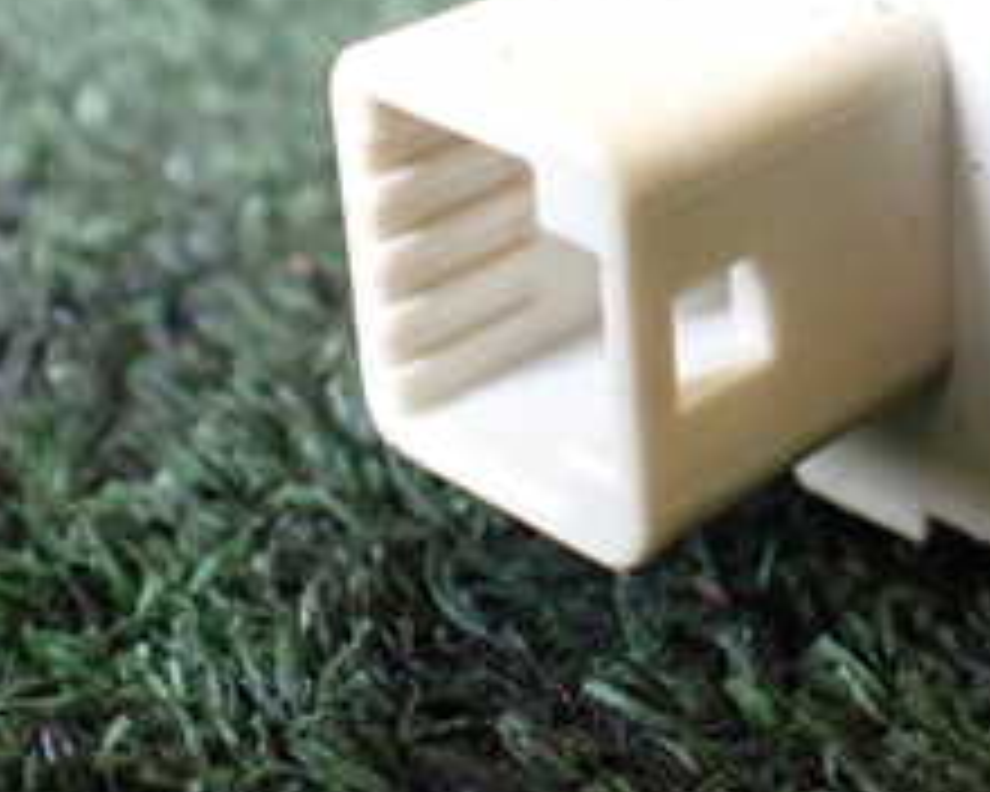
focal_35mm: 80
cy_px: -32
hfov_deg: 23.0
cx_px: 972
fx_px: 2344
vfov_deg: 18.6
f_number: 2.3
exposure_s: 1/100
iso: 800
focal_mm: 5.4
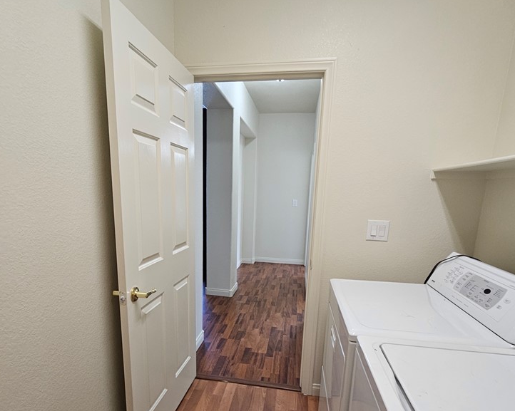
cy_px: 253
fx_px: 274
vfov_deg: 72.7
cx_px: 246
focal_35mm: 18
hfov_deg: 86.3
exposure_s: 1/60
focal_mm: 2.2
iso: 200
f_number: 2.2
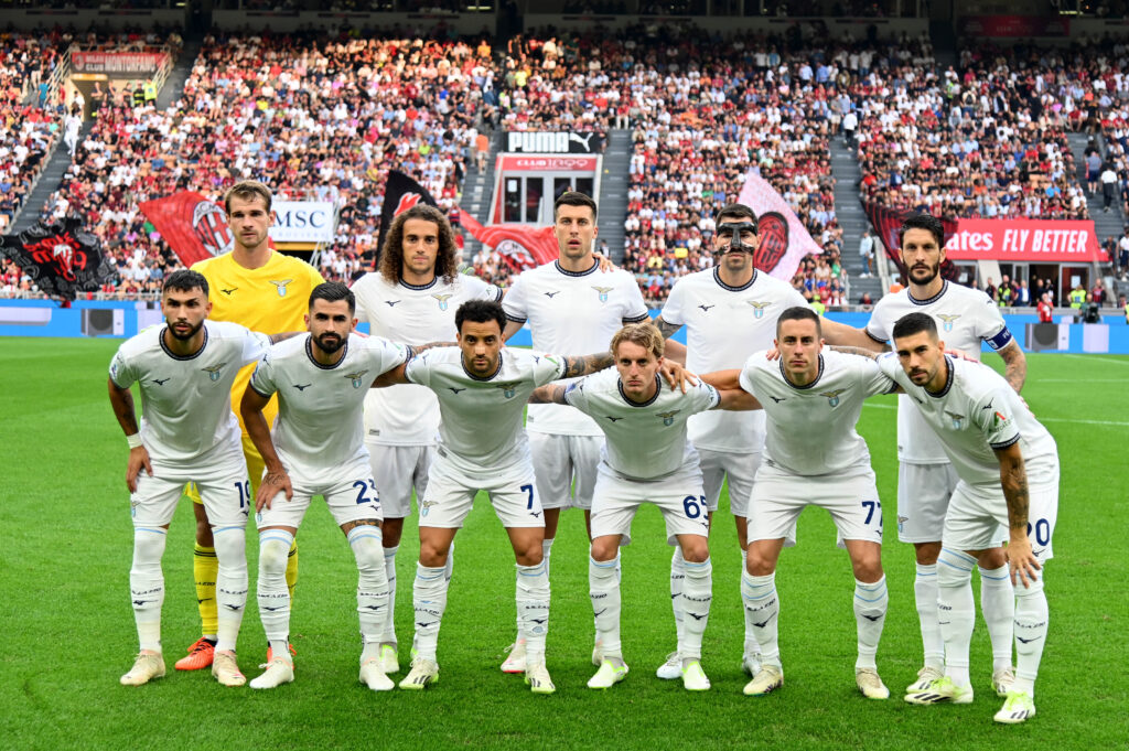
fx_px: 1943
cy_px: 376
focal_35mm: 62
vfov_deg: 21.9
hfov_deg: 32.4
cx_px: 564
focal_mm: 62
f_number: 4
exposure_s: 1/800
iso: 1250
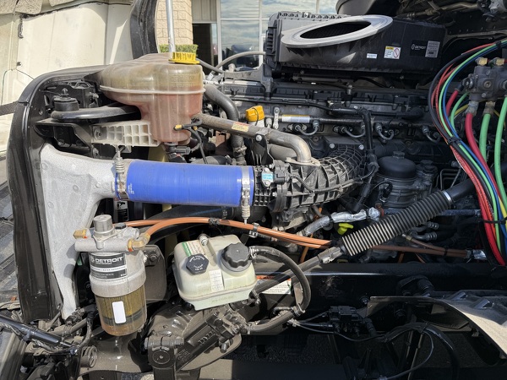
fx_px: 352
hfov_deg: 71.6
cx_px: 254
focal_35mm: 24
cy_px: 190
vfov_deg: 56.8
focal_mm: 6.76
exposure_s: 1/1106
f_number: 1.78
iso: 80
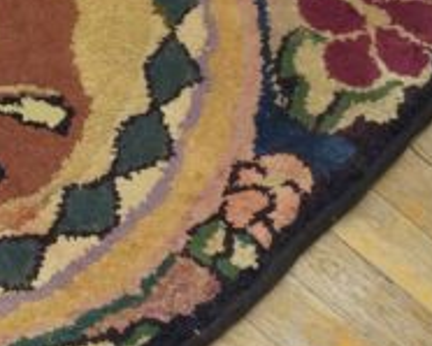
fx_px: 1394
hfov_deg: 16.5
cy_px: 319
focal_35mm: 109
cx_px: -144
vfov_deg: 14.0
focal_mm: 24
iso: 3200
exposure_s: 1/160
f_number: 4
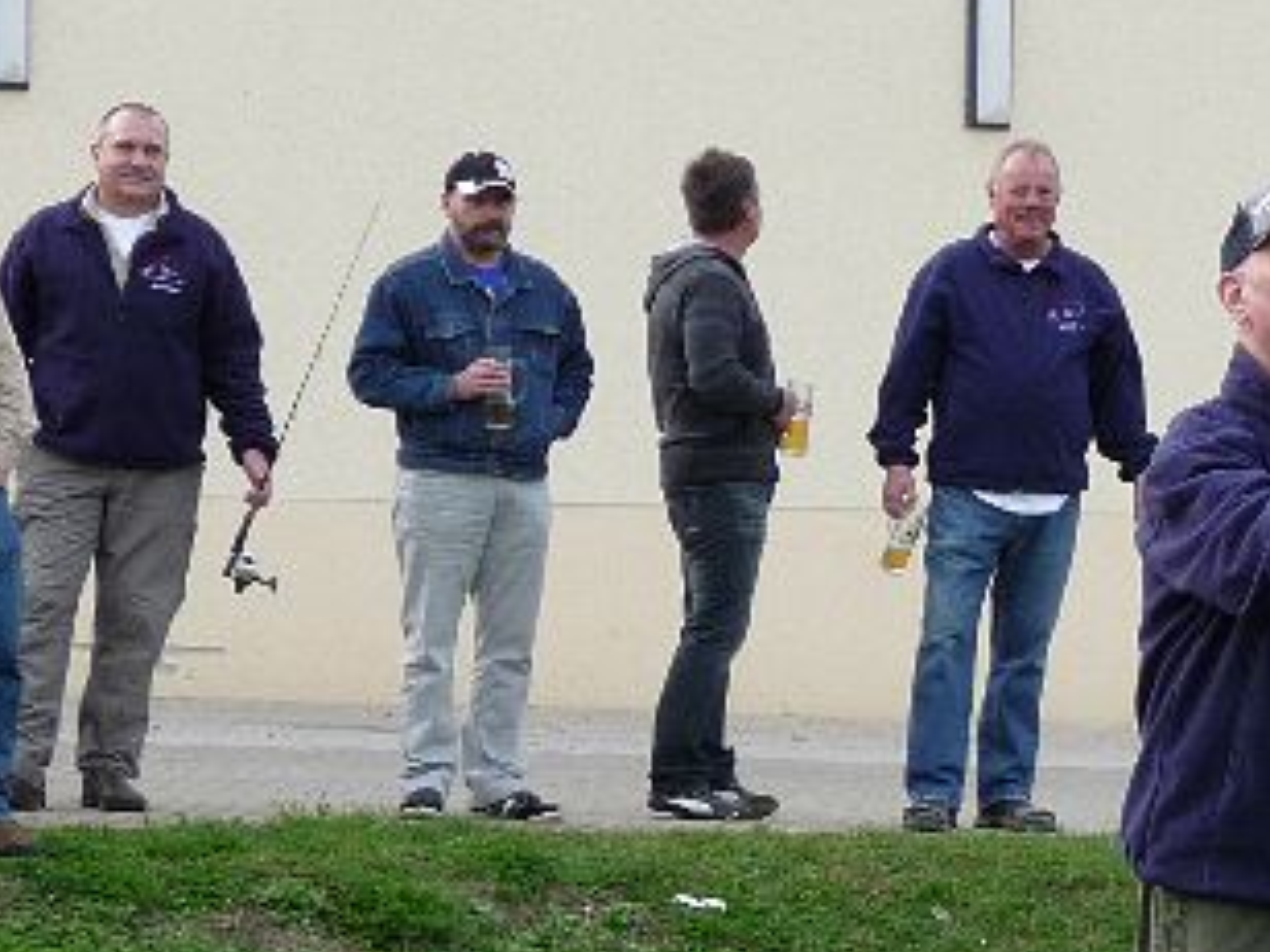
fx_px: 9135
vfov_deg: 6.0
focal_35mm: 249
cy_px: 800
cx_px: 1418
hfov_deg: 7.9
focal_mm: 16.3
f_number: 4.7
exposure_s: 1/160
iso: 100
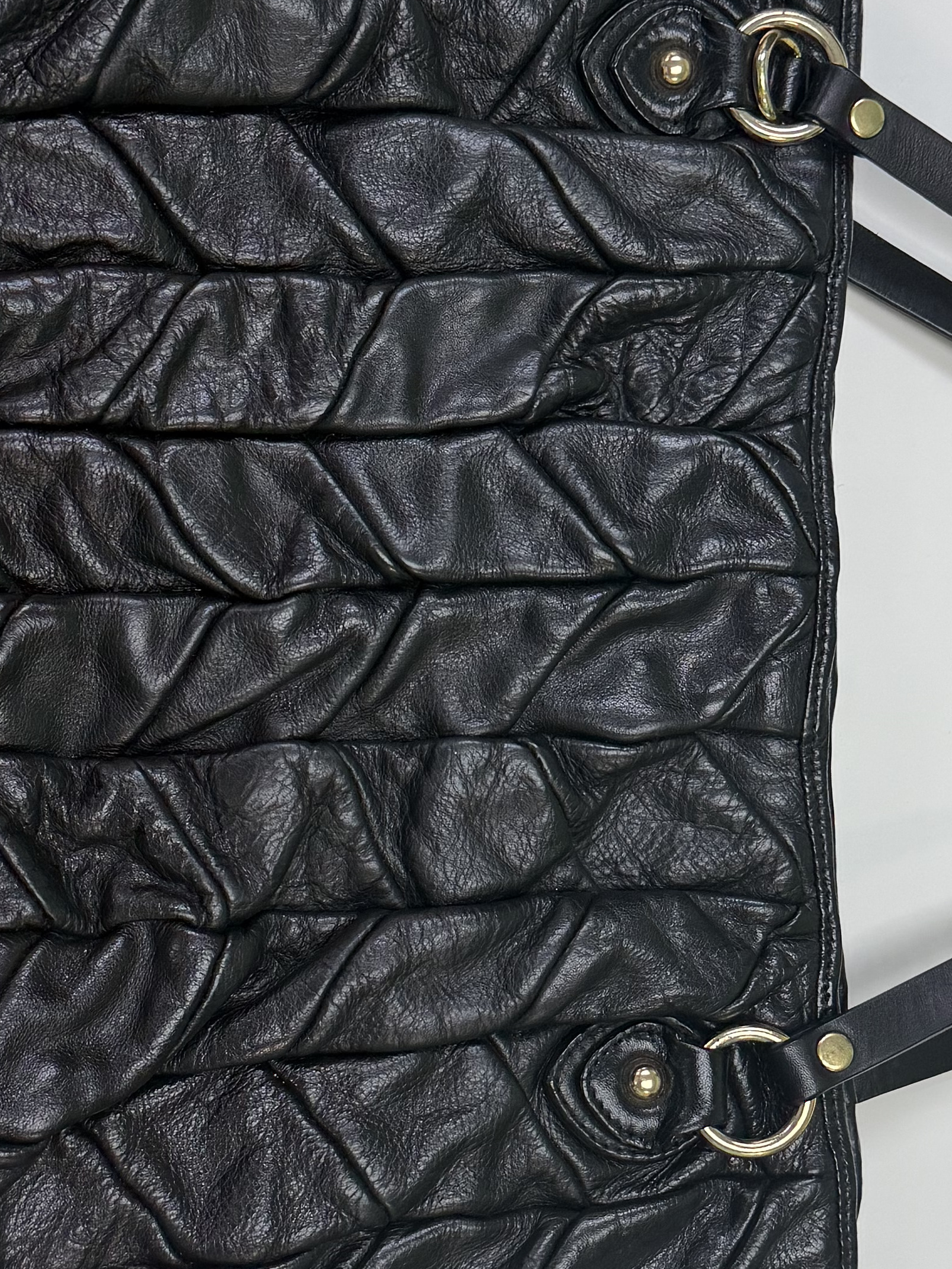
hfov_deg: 22.9
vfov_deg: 30.2
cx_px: 444
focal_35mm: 64
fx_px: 2346
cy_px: 717
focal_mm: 6.76
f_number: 1.78
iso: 200
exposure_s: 1/120
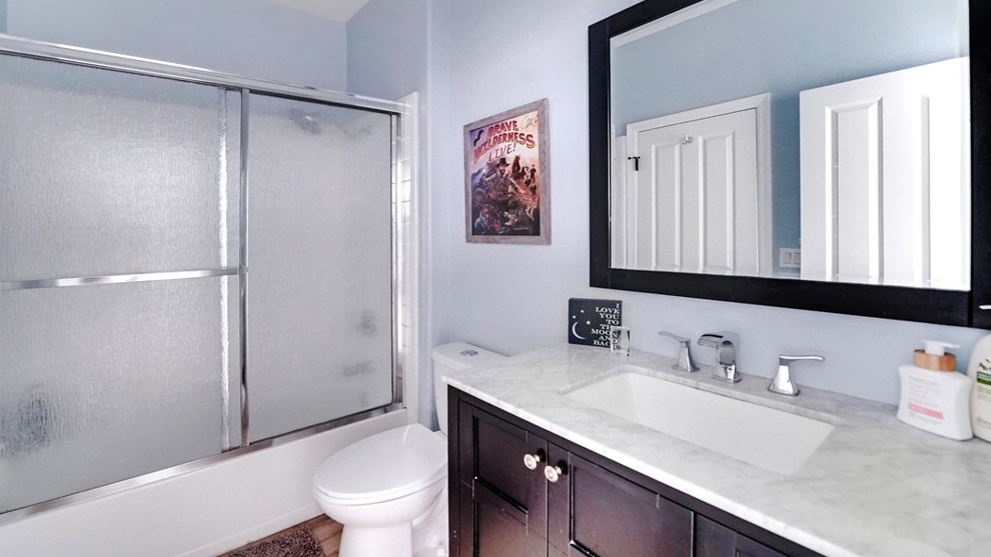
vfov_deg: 78.3
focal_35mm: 13
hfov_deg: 110.8
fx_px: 342
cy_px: 256
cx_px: 510
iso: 125
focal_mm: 12
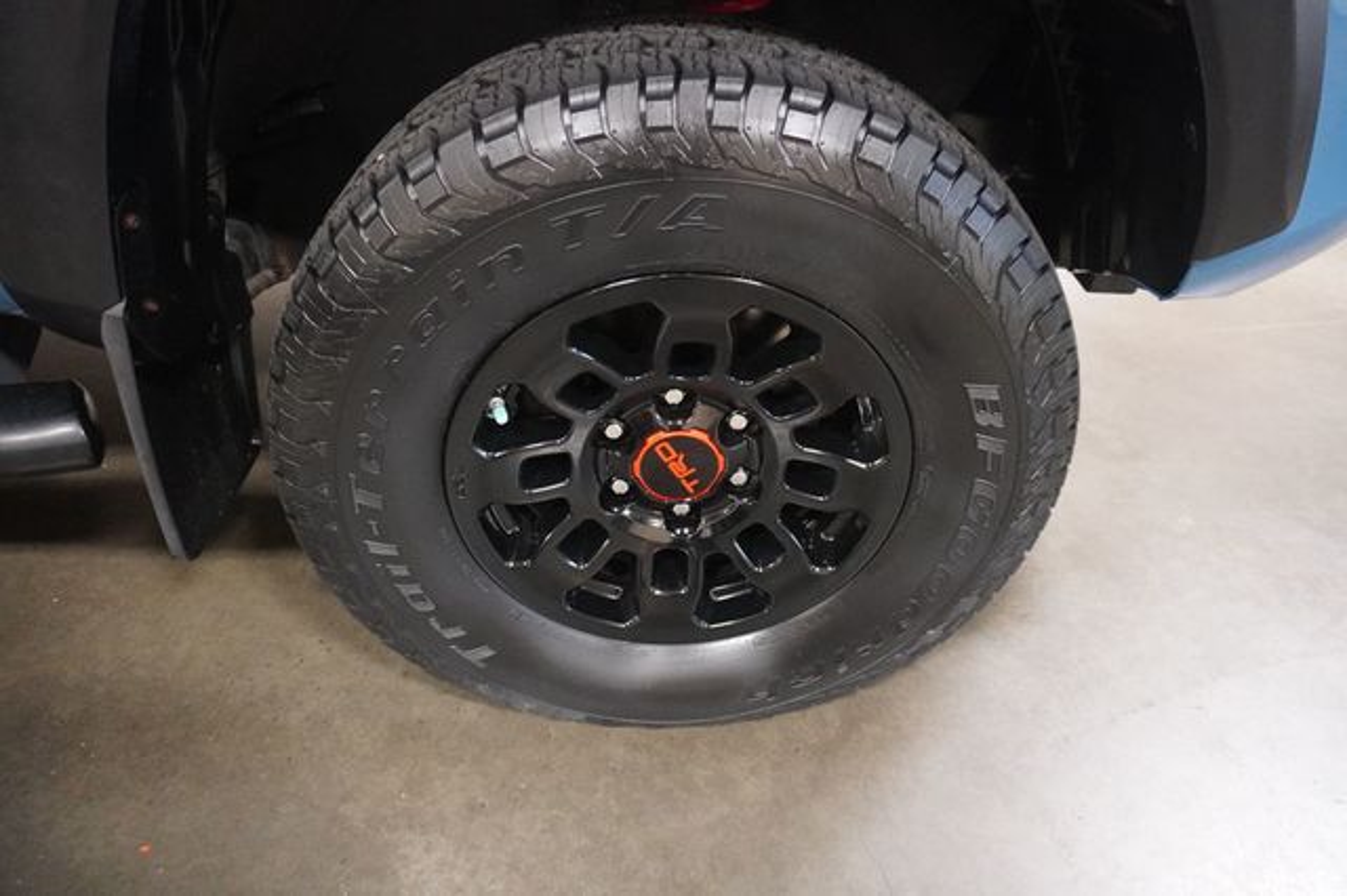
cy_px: 448
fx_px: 897
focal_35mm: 24
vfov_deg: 53.1
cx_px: 674
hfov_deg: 73.8
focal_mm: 16
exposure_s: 1/50
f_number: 3.5
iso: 6400
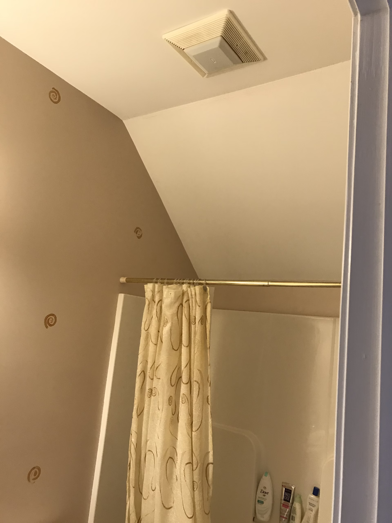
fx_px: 423
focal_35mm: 28
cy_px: 262
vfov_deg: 63.4
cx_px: 196
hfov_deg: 49.7
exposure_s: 1/30
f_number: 1.8
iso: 40
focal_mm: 3.99
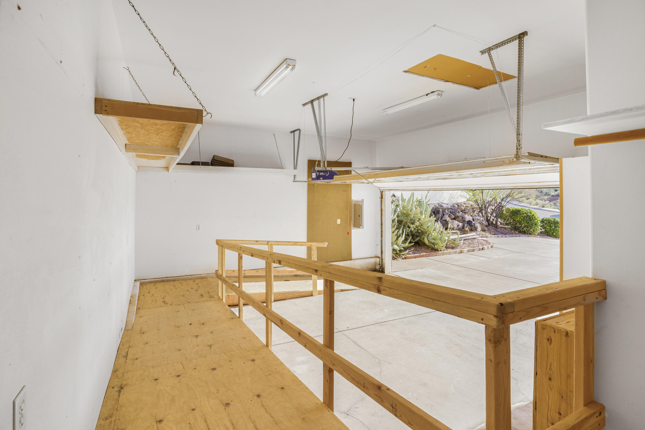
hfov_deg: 93.3
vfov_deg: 70.4
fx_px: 305
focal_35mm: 17
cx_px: 322
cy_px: 215
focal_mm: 17
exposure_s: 1/160
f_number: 9
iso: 250
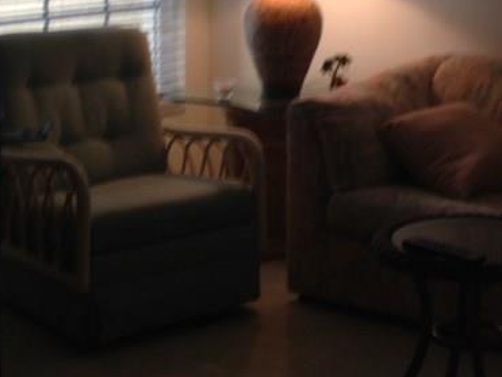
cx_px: 402
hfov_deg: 21.3
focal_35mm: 91
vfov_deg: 15.9
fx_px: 1321
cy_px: -9
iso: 50
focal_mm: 4.12
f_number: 2.4
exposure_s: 1/24
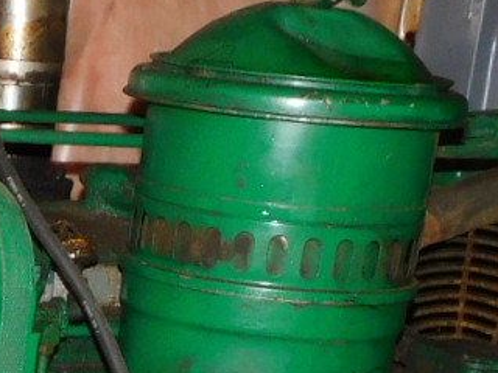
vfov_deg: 10.0
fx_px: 2014
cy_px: 665
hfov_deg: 13.2
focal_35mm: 140
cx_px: -272
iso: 220
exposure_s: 1/30
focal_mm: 4.9
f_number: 3.2
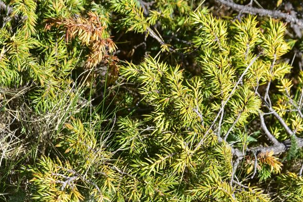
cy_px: 173
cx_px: 163
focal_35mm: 126
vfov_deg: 10.8
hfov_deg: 16.3
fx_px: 1060
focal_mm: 56
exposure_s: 1/500
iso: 100
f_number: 5
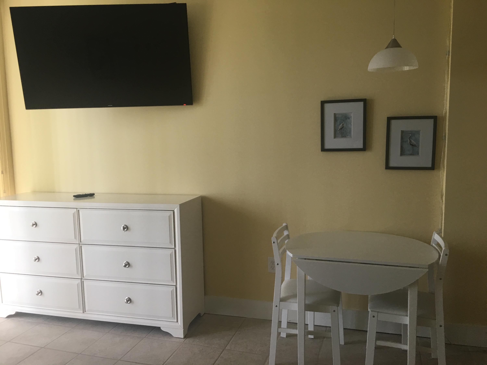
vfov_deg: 48.2
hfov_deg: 61.7
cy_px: 182
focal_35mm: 29
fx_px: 408
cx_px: 244
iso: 32
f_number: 2.2
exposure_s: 1/30
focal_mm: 4.15
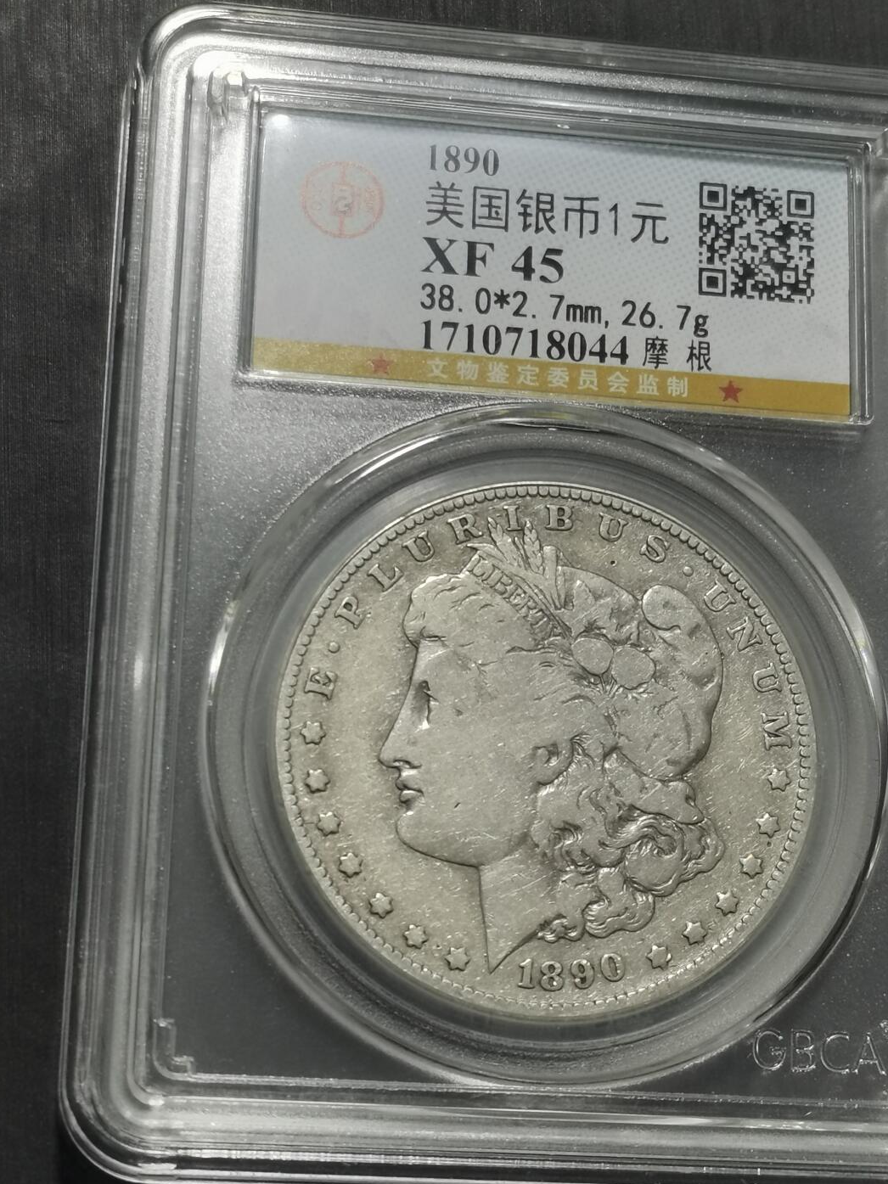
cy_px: 586
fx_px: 2737
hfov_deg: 18.4
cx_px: 552
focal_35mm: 80
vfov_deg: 24.4
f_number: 1.8
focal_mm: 5.58
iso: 64
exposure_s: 1/100
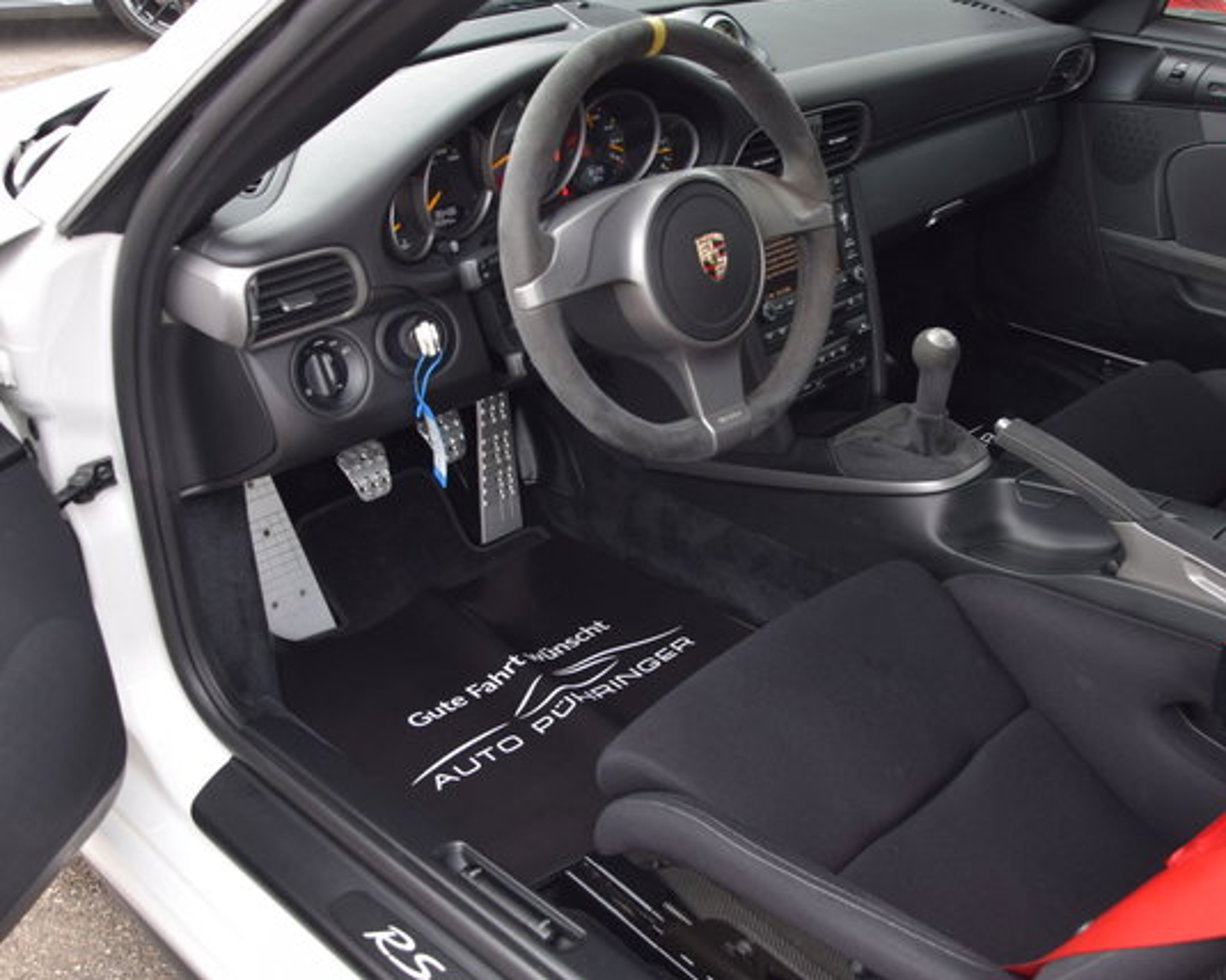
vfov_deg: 21.6
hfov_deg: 26.8
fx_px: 2564
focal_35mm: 71
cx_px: 733
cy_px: 524
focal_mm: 35
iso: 400
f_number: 6.3
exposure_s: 1/160
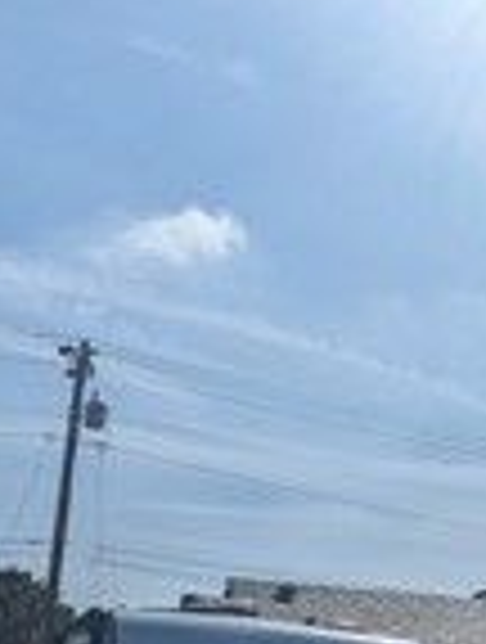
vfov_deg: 32.0
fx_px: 1081
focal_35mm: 58
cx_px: 814
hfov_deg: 20.1
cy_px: 540
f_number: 2.2
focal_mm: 1.95
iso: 49
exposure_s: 1/12048
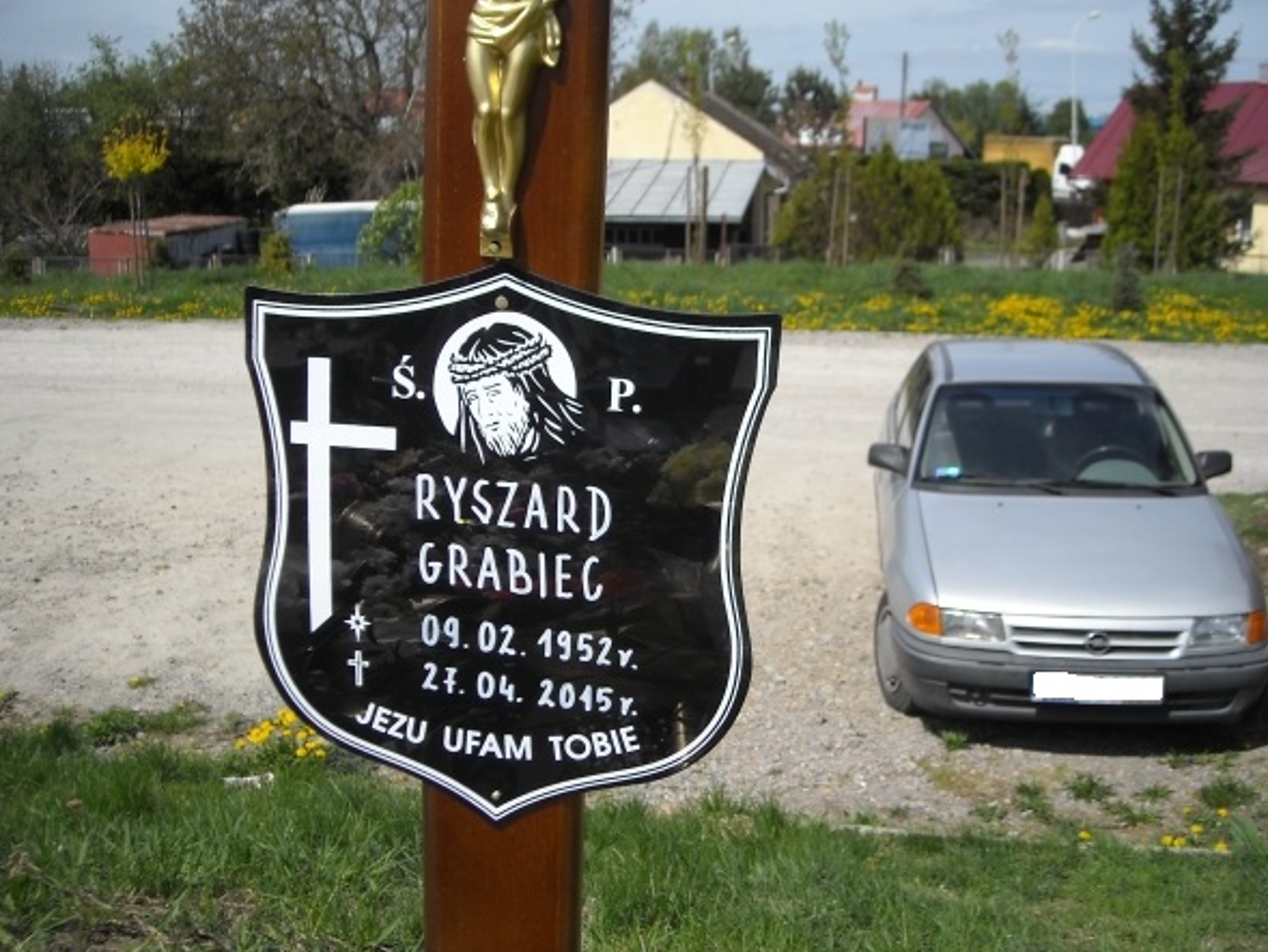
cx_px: 626
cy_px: 467
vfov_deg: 37.7
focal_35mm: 38
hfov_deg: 49.0
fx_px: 1392
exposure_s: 1/353
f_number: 5.6
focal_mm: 5.7
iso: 64
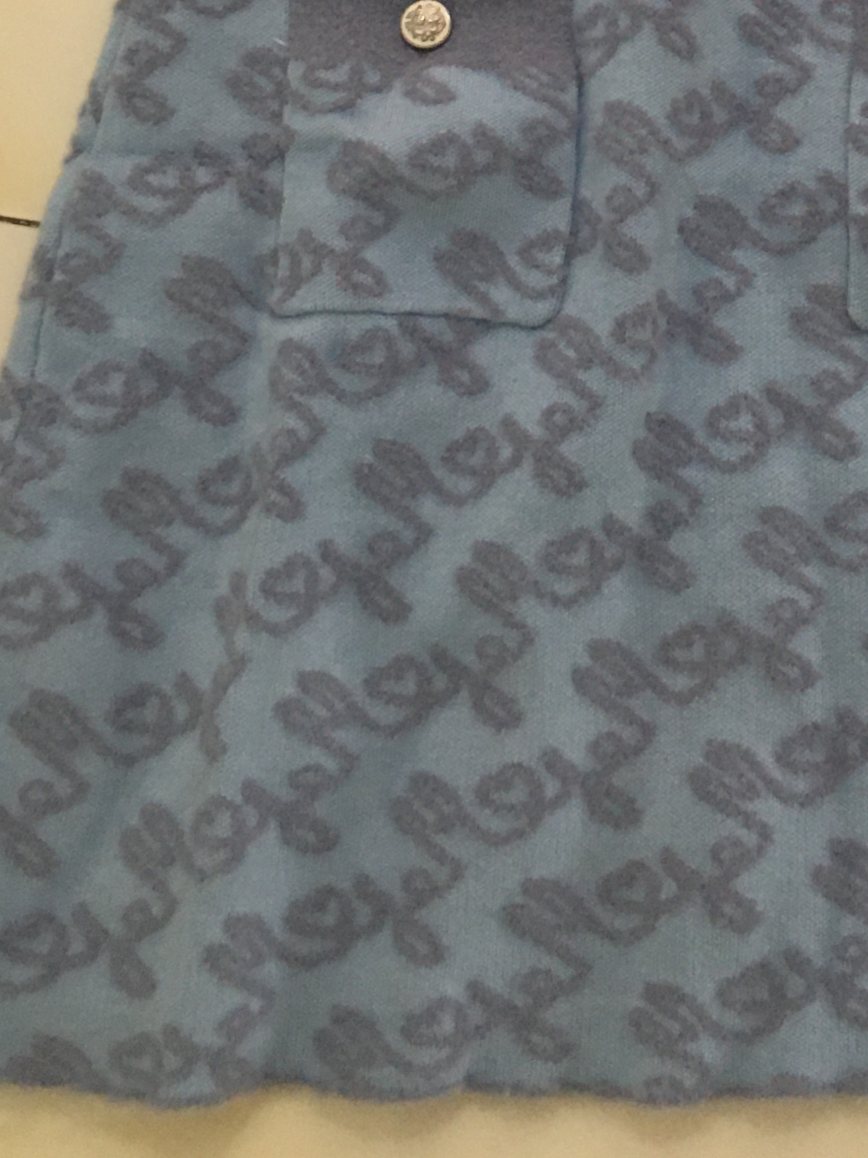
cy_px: -116
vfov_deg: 26.3
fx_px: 2273
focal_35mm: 68
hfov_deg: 21.3
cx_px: 711
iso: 100
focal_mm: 4.15
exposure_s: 1/17
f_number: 2.2
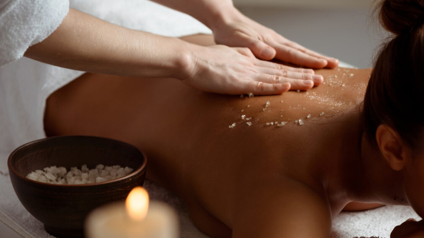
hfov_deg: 19.3
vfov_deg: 10.9
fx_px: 1248
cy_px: 113
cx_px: 211
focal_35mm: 111
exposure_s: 1/160
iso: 100
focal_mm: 105
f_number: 4
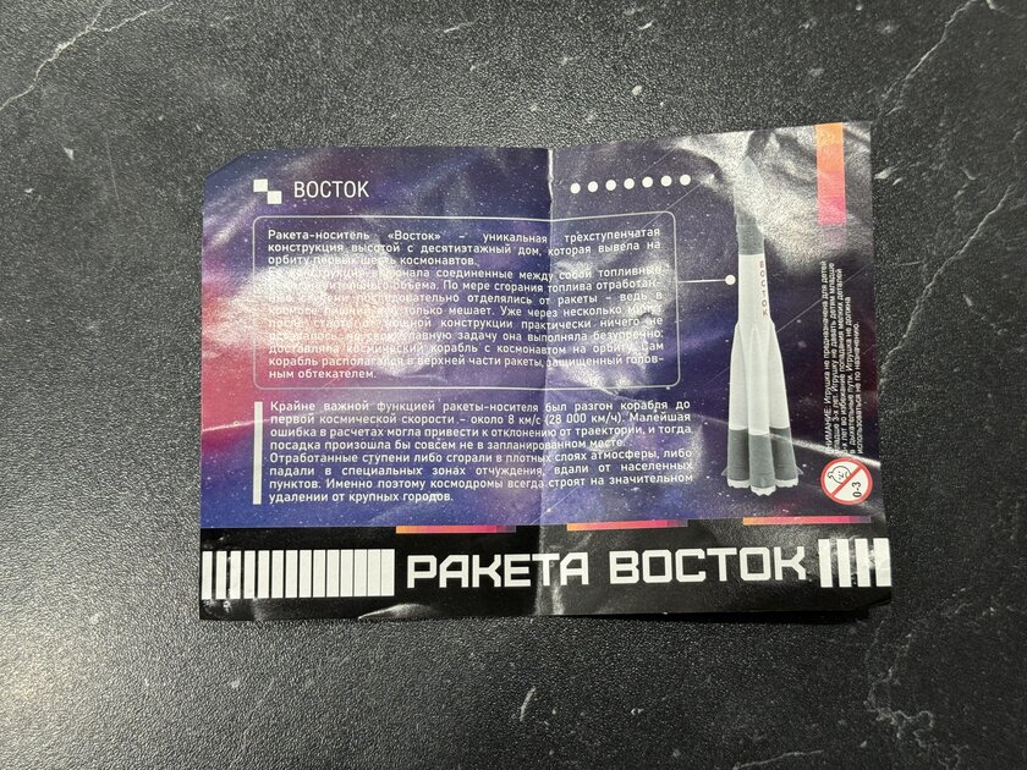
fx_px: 1424
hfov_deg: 39.7
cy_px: 385
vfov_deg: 30.3
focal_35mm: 48
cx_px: 514
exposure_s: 1/50
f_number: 1.78
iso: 100
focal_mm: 6.76
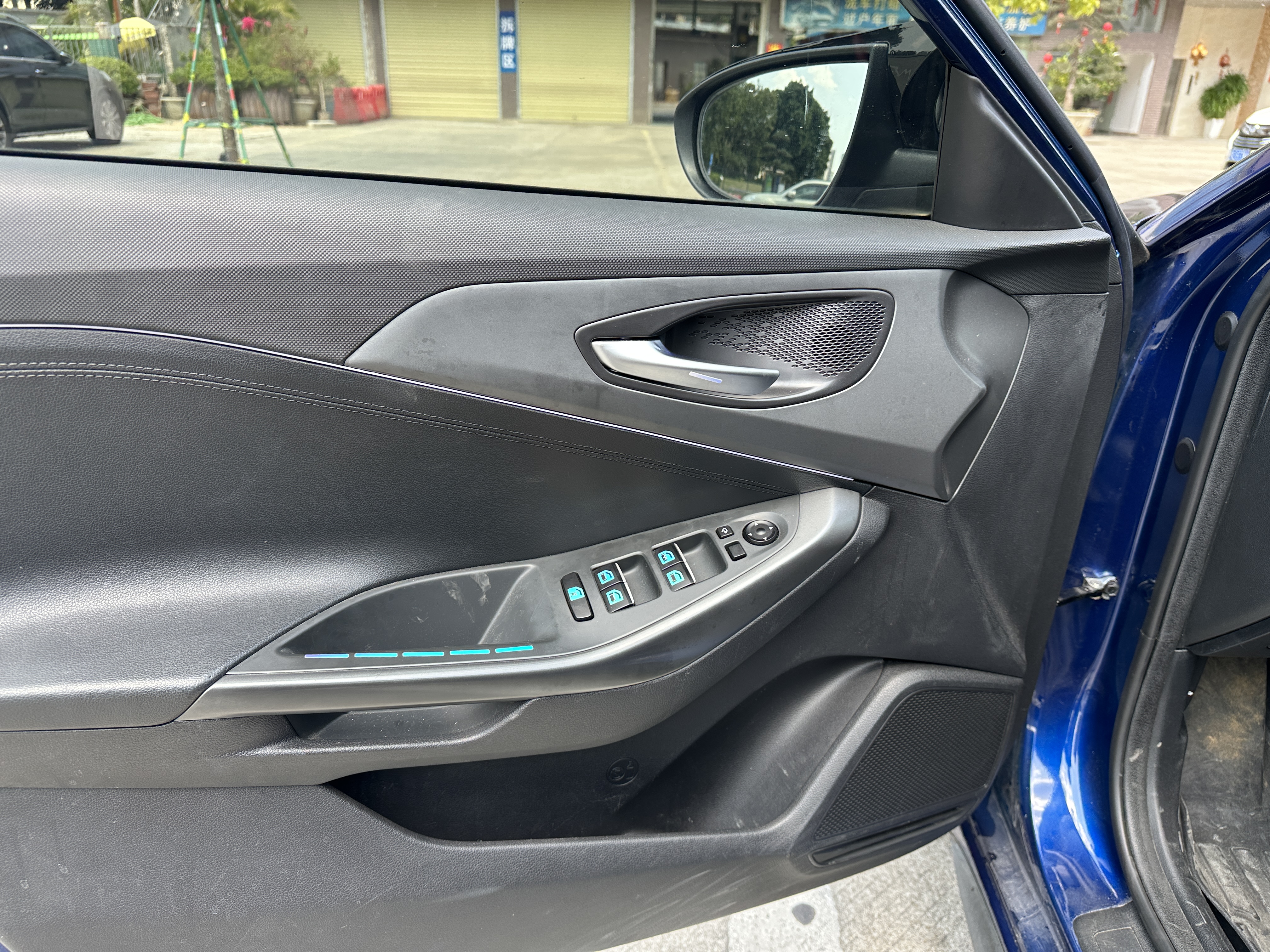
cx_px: 635
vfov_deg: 56.8
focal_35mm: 24
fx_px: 881
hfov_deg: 71.6
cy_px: 476
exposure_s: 1/319
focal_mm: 6.86
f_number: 1.78
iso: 80
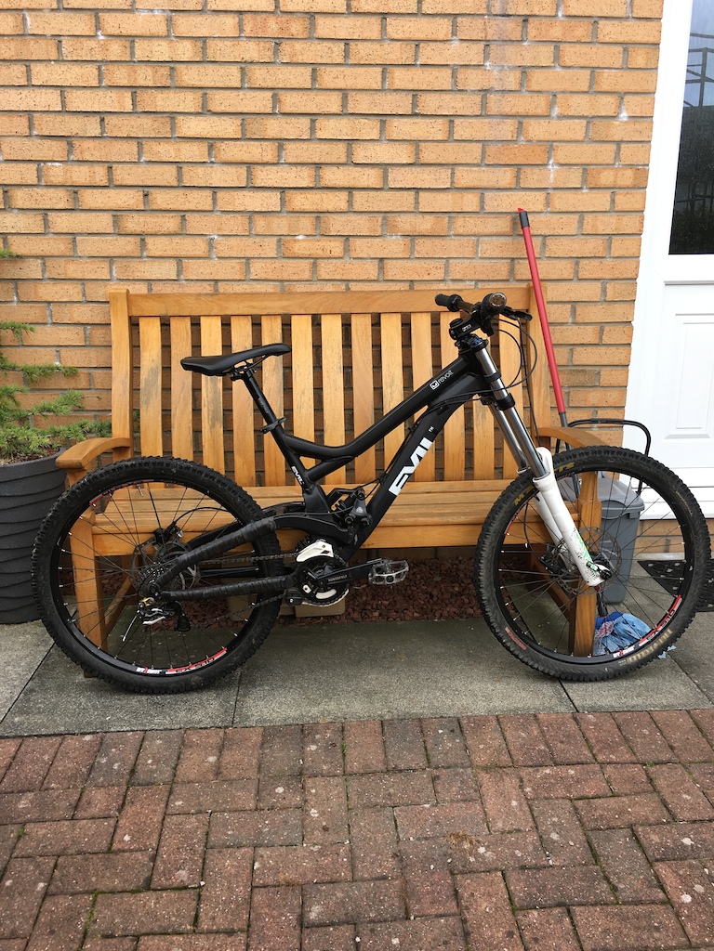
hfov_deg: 48.2
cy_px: 476
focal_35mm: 29
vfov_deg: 61.7
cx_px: 357
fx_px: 798
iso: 25
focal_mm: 4.15
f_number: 2.2
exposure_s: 1/186
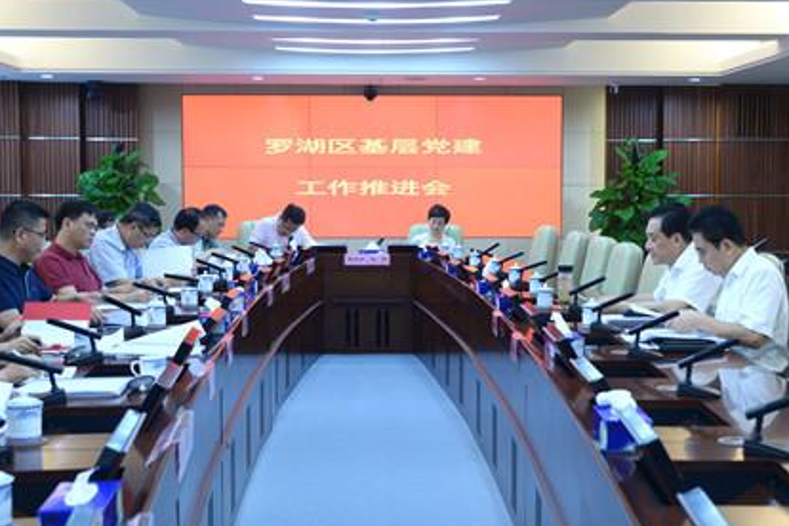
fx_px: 1271
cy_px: 263
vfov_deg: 23.4
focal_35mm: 58
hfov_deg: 34.5
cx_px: 433
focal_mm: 40
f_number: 4.5
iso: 1000
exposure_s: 1/40
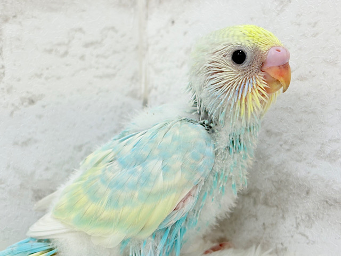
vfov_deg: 28.0
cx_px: 170
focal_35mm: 52
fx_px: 512
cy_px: 128
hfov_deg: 36.8
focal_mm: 5.96
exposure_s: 1/100
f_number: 1.6
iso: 64
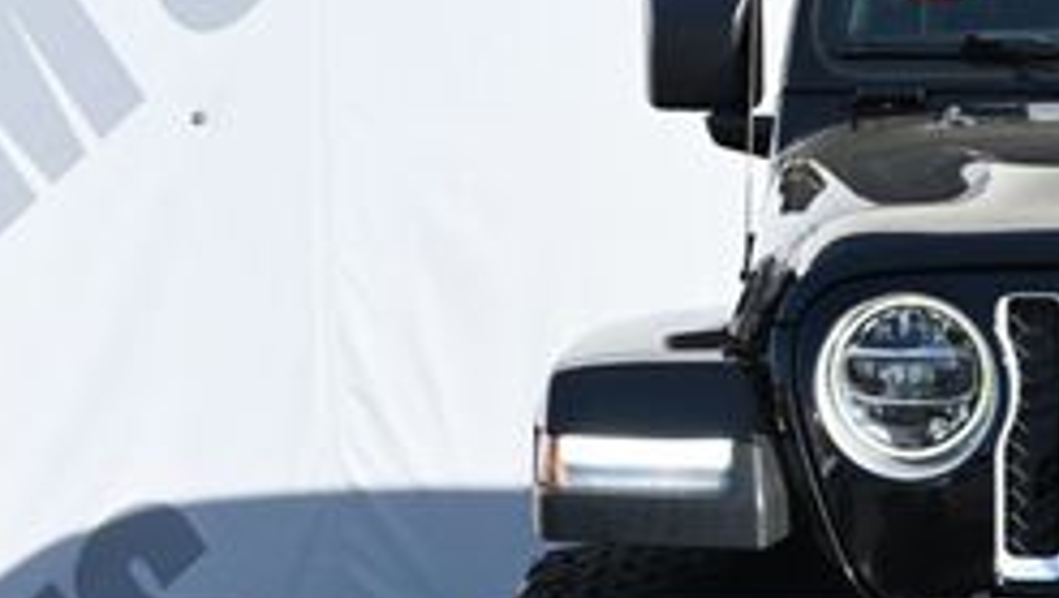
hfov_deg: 11.9
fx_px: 4930
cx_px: 1339
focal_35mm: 175
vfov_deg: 6.9
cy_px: 469
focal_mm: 43
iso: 250
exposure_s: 1/250
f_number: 6
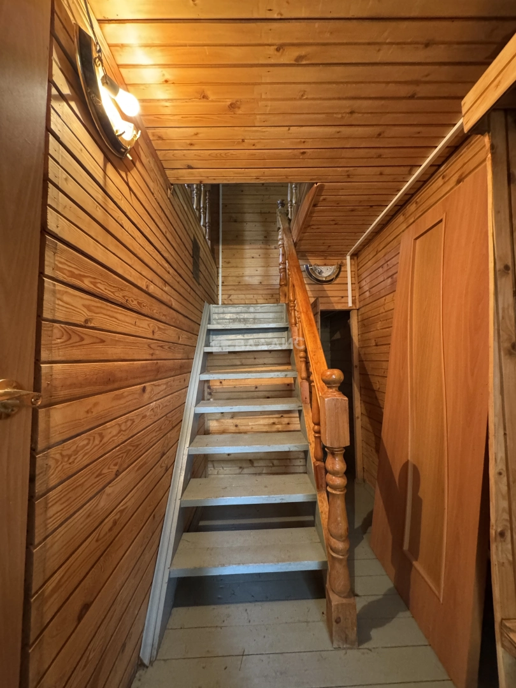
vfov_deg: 102.1
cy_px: 344
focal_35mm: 14
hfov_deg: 85.7
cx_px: 258
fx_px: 278
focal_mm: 2.22
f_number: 2.2
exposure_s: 1/50
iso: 1000
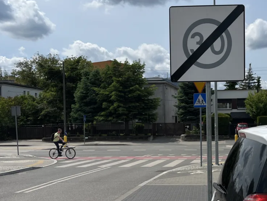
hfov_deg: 36.0
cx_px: 220
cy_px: 126
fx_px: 394
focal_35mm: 51
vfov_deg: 28.5
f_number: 1.6
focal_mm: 5.1
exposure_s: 1/6897
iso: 50
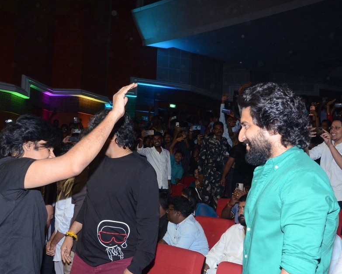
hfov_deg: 46.7
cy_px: 172
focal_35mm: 39
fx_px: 395
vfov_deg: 38.0
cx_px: 152
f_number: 10
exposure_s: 1/125
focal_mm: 18
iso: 1250
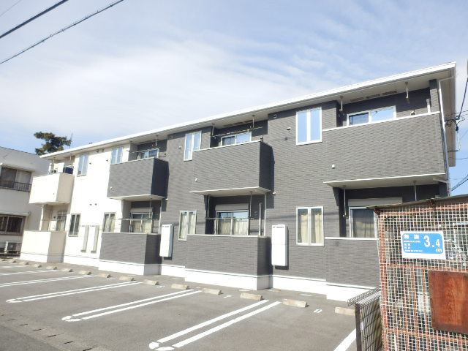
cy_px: 176
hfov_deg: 71.6
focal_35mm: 24
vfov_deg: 56.8
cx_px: 234
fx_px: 324
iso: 80
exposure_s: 1/800
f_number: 3
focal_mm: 4.2
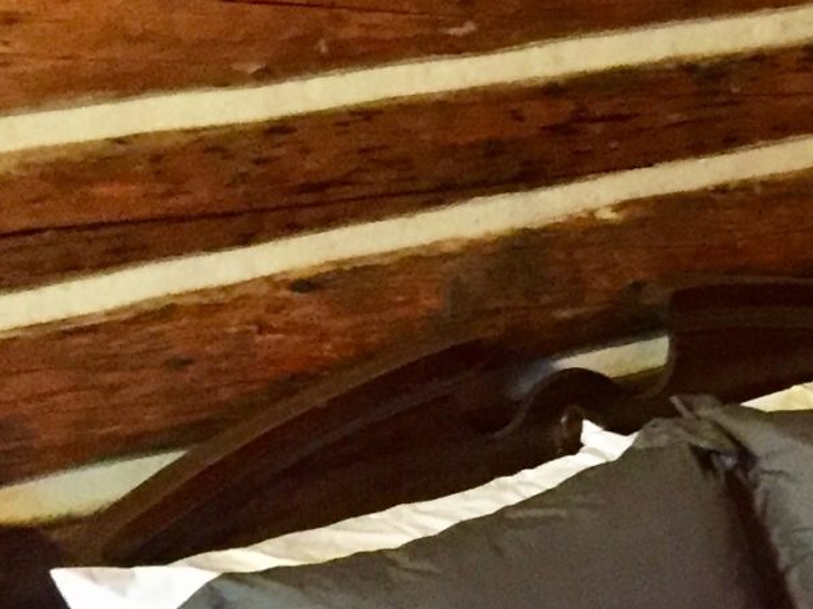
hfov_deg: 14.3
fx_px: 2864
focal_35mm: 122
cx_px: 1464
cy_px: 470
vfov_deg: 12.1
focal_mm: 4.15
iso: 500
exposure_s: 1/15
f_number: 2.2
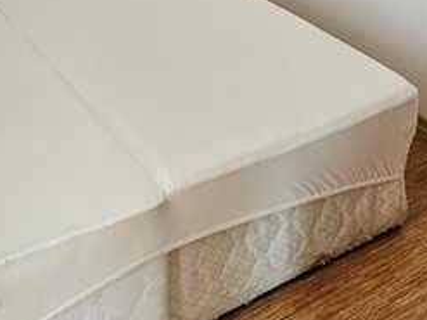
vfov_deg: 22.5
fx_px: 666
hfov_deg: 34.3
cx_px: 74
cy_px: -150
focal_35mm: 54
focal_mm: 1.7
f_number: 2.2
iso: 125
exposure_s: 1/50
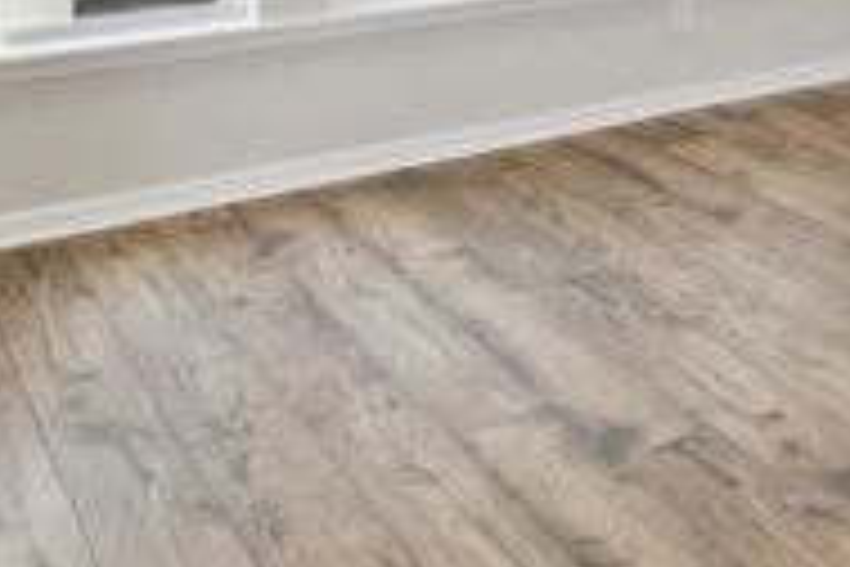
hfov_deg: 28.2
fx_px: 1322
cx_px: 1149
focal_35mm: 56
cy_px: -281
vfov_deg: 20.7
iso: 100
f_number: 7.1
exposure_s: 1/25
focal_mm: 10
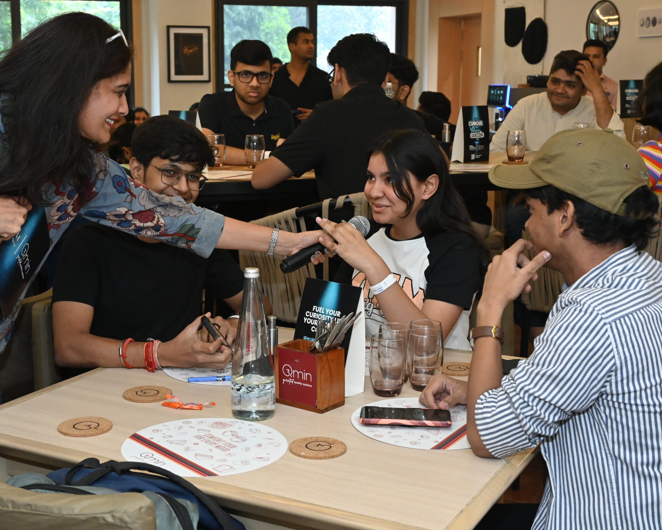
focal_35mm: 50
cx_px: 259
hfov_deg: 37.3
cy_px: 262
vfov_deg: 30.3
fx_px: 977
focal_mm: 28.5
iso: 2000
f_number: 5.6
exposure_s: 1/60
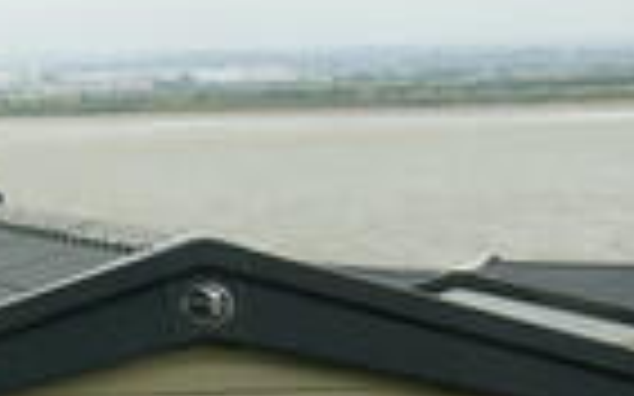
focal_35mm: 260
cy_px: -218
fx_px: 4491
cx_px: -710
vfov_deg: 5.0
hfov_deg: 7.7
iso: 400
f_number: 16
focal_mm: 35
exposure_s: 1/60
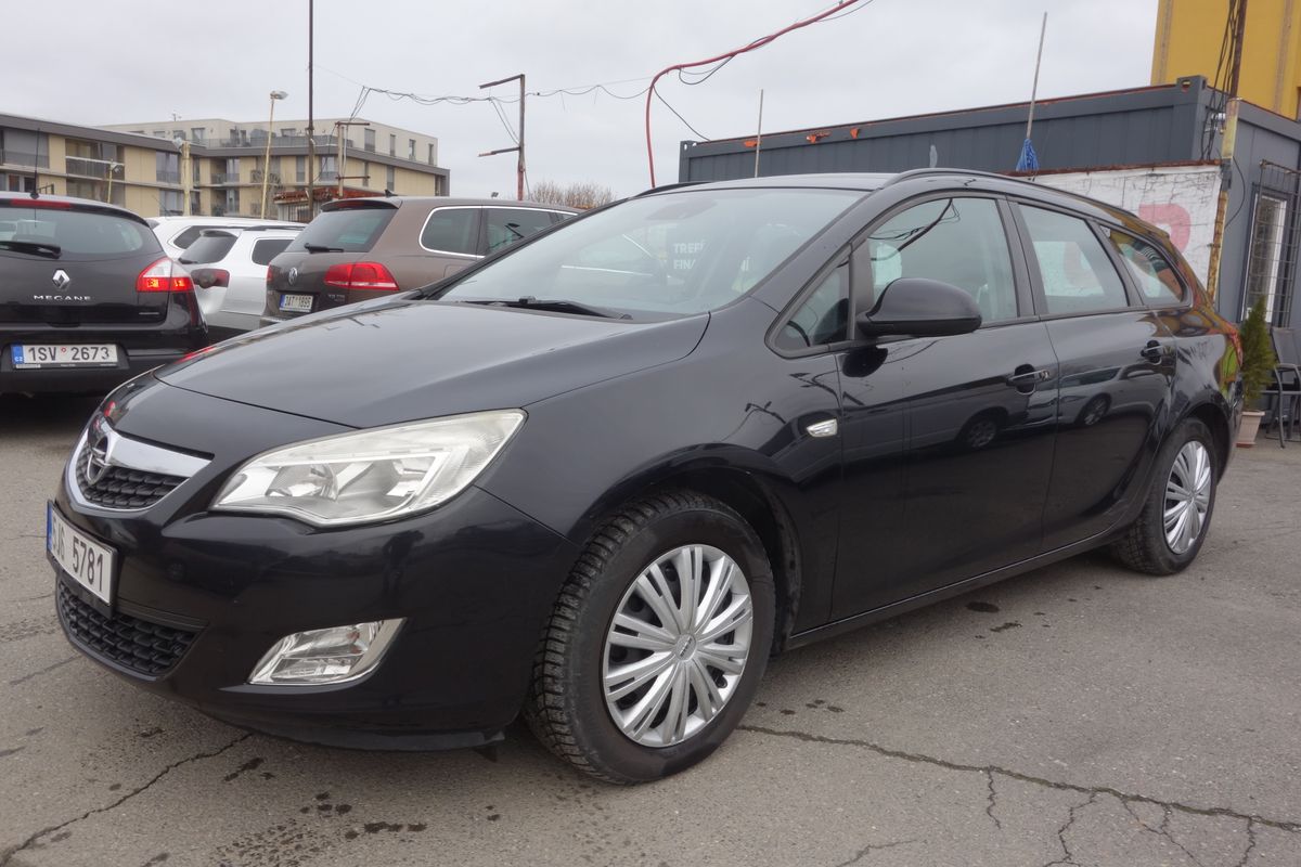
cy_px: 434
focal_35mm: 28
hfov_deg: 65.5
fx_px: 1012
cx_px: 650
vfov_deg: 46.4
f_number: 9
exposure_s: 1/30
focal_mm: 10.4
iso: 125
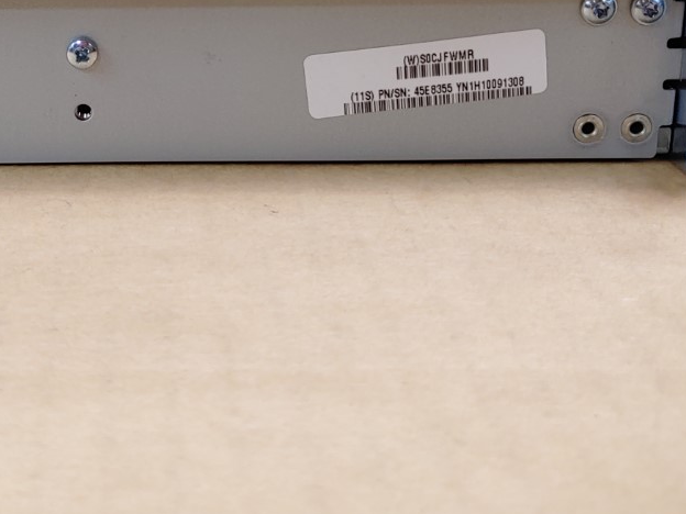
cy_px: -2
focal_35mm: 60
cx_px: 101
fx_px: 1189
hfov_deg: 31.1
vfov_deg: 23.4
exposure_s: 1/120
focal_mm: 4.36
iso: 50
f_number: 1.8
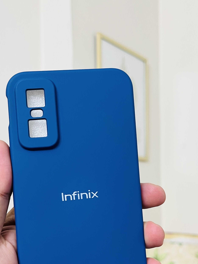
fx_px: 320
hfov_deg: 34.3
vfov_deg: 43.8
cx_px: 91
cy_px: 186
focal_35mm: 42
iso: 100
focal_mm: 5.1
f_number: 1.6
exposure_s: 1/50
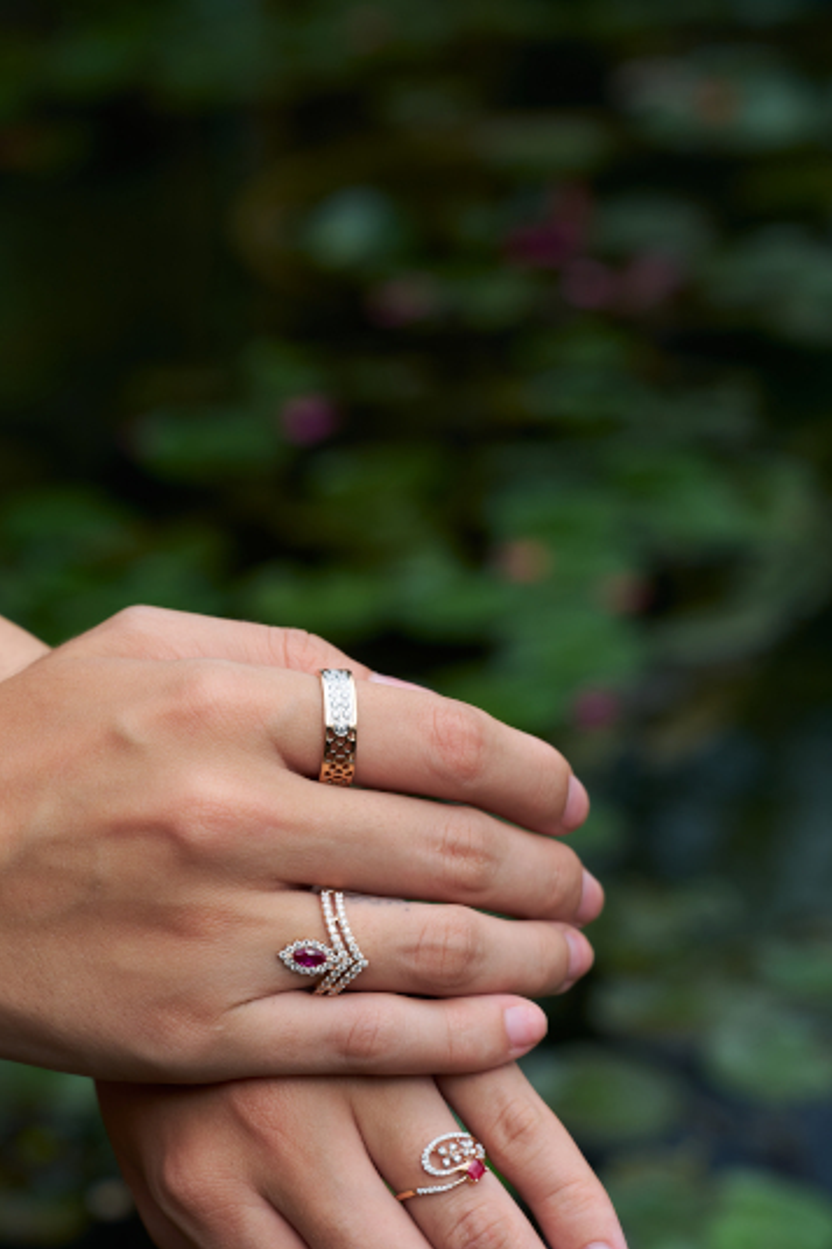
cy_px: 832
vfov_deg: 20.7
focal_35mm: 98
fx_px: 3399
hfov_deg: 13.9
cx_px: 322
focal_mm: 70
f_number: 5.6
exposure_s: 1/125
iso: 125
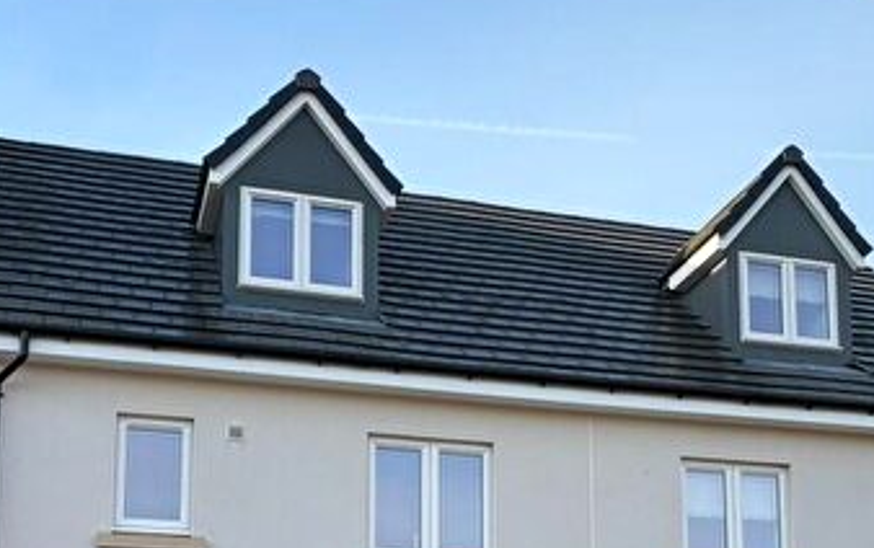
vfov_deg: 21.6
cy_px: 598
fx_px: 1359
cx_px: 520
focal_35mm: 57
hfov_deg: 35.5
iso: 50
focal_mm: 5.96
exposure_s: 1/1311
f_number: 1.6
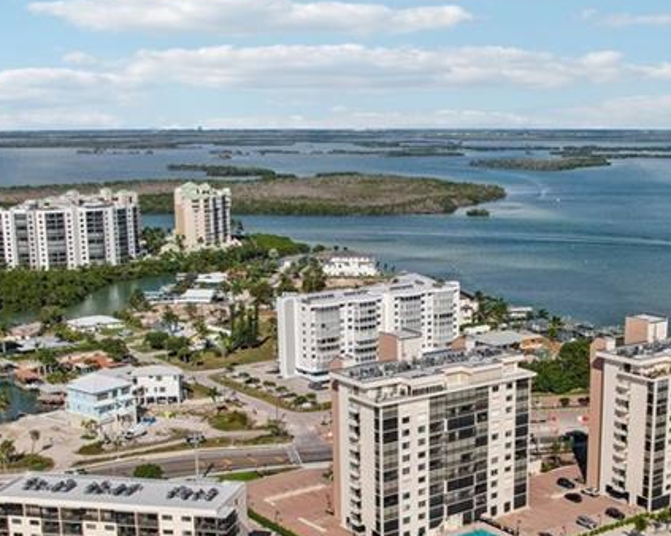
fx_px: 992
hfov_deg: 37.0
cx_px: 435
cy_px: 369
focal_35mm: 50
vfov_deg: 30.0
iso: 120
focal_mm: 8.4
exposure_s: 1/320
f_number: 2.8
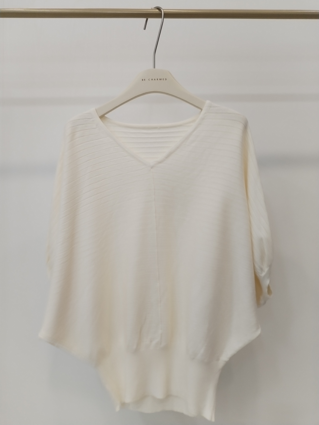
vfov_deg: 61.7
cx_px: 160
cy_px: 212
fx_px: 356
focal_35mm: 29
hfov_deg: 48.2
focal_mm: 4.75
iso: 212
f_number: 1.8
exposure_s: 1/60
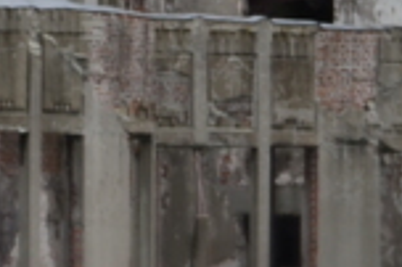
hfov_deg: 3.7
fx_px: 6195
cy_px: -204
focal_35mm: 555
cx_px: 299
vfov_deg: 2.5
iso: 100
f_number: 11
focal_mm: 55
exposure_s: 1/125
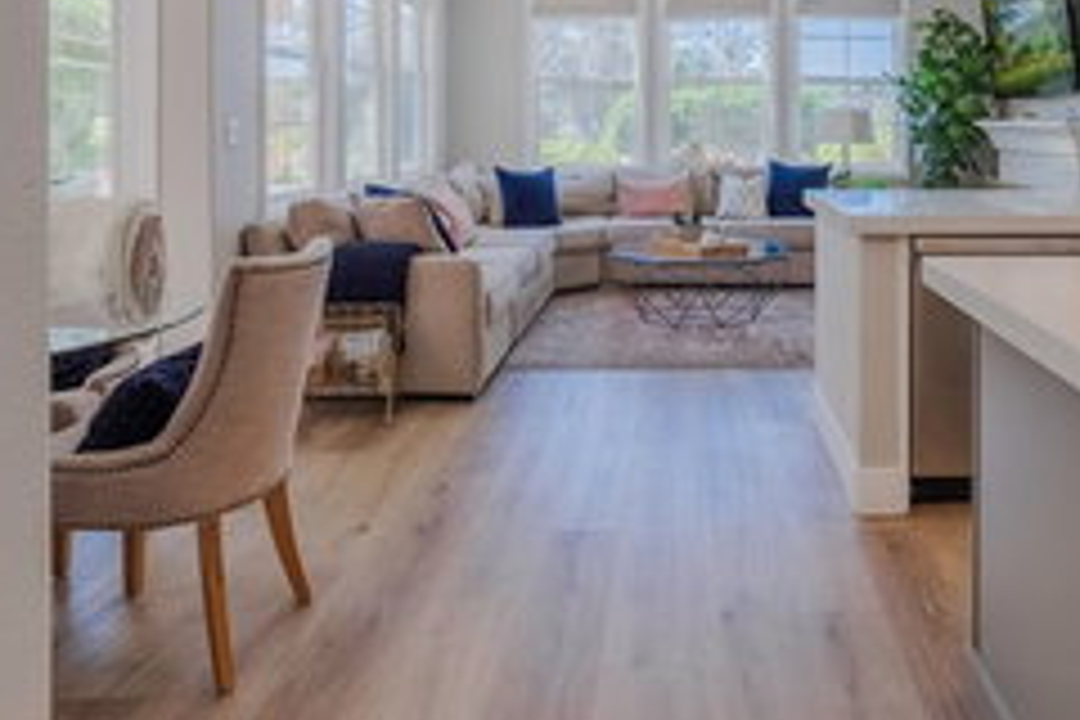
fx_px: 960
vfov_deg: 39.5
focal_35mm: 32
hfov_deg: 57.6
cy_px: 144
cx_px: 706
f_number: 8
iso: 100
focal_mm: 16
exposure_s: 1/160
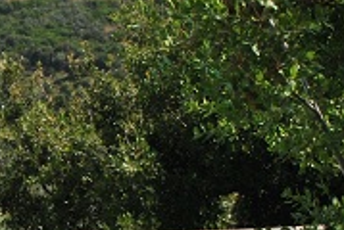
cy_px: 308
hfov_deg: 11.4
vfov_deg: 7.8
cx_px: -142
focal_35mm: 174
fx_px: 1665
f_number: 9
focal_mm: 26
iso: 100
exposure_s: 1/320
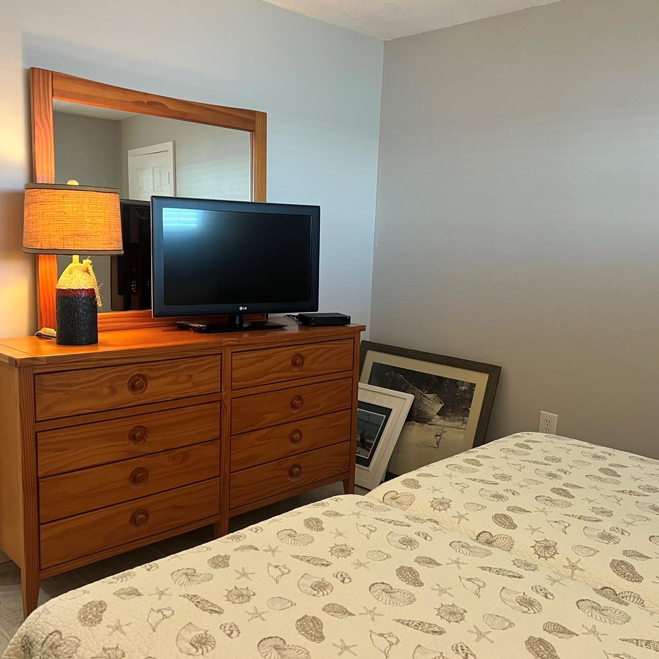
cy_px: 328
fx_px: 668
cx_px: 322
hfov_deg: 52.5
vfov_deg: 52.5
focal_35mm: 31
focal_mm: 5.7
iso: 250
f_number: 1.5
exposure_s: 1/60
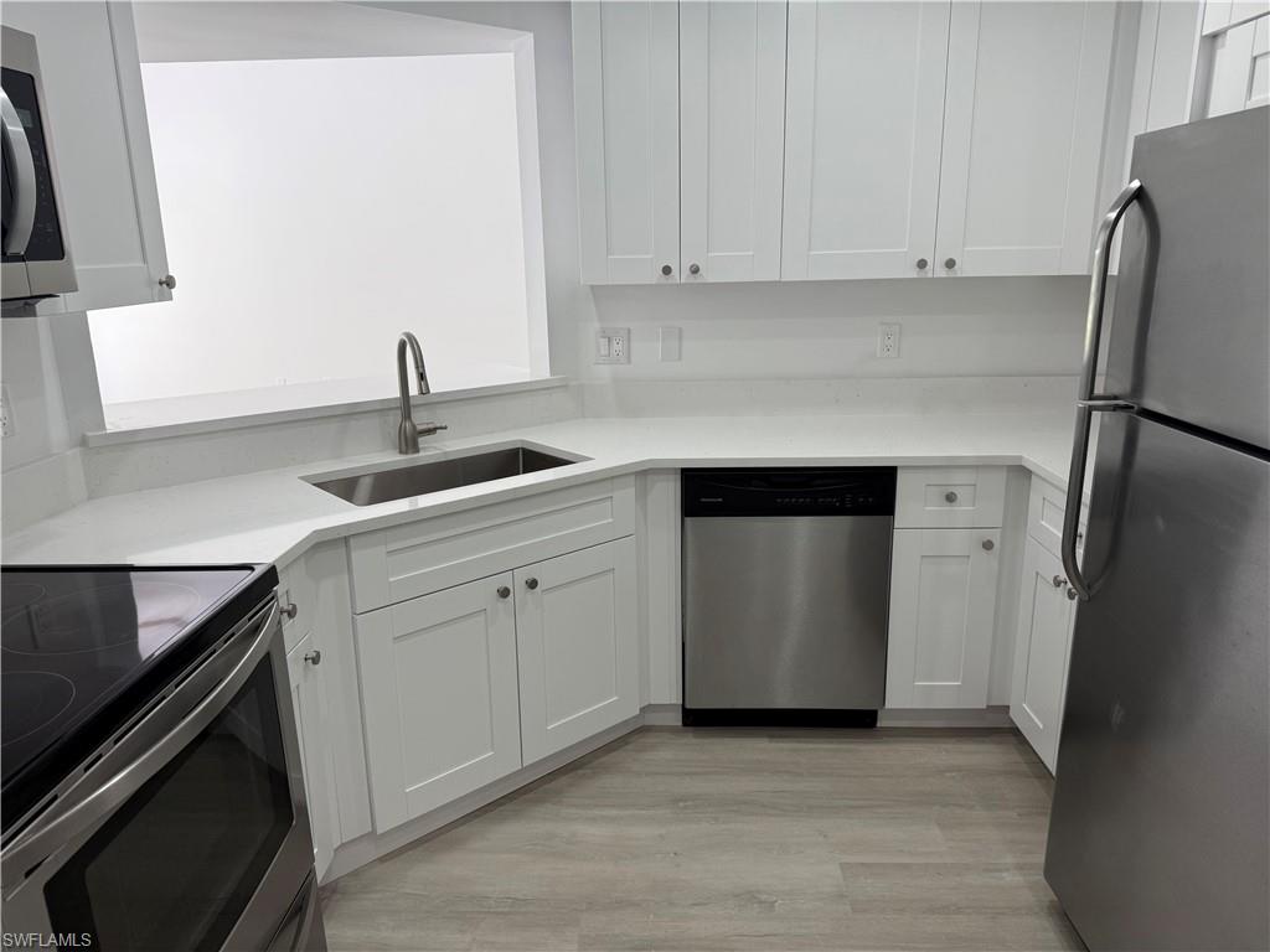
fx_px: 881
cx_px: 635
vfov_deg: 56.8
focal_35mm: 24
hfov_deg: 71.6
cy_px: 476
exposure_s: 1/120
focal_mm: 6.76
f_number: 1.78
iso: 80
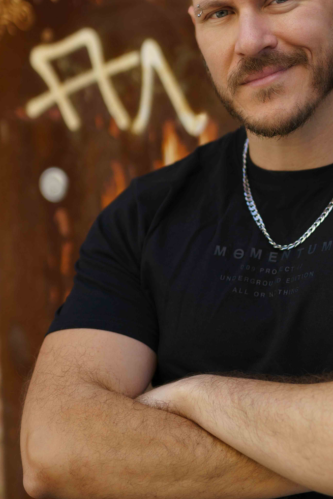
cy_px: 242
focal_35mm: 103
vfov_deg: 19.8
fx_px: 1428
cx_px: 322
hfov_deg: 13.1
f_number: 1.8
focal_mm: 50
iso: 125
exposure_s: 1/2000
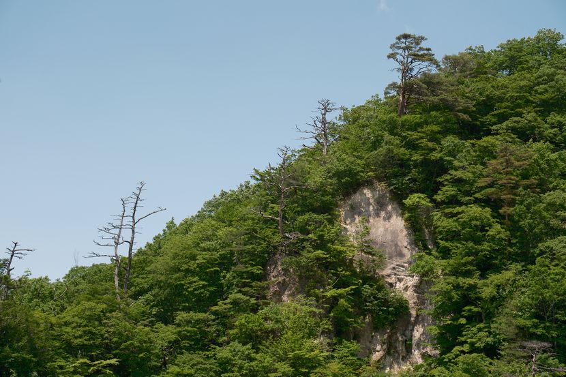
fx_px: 1037
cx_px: 283
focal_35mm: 66
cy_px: 188
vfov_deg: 20.6
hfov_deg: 30.5
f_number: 4.5
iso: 125
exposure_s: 1/500
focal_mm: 44.1
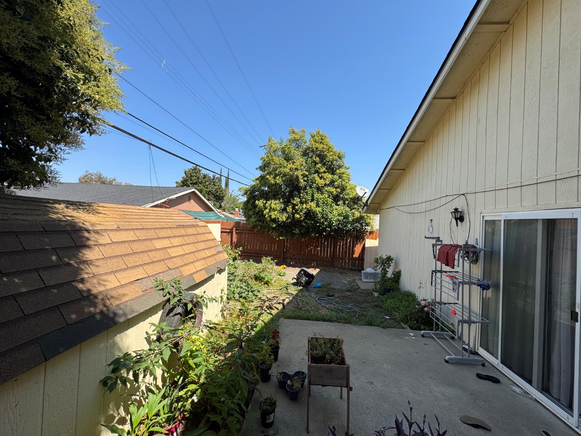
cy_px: 218
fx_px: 235
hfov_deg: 102.1
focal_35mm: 14
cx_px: 290
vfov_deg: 85.7
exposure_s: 1/1198
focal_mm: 2.22
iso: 50
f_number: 2.2
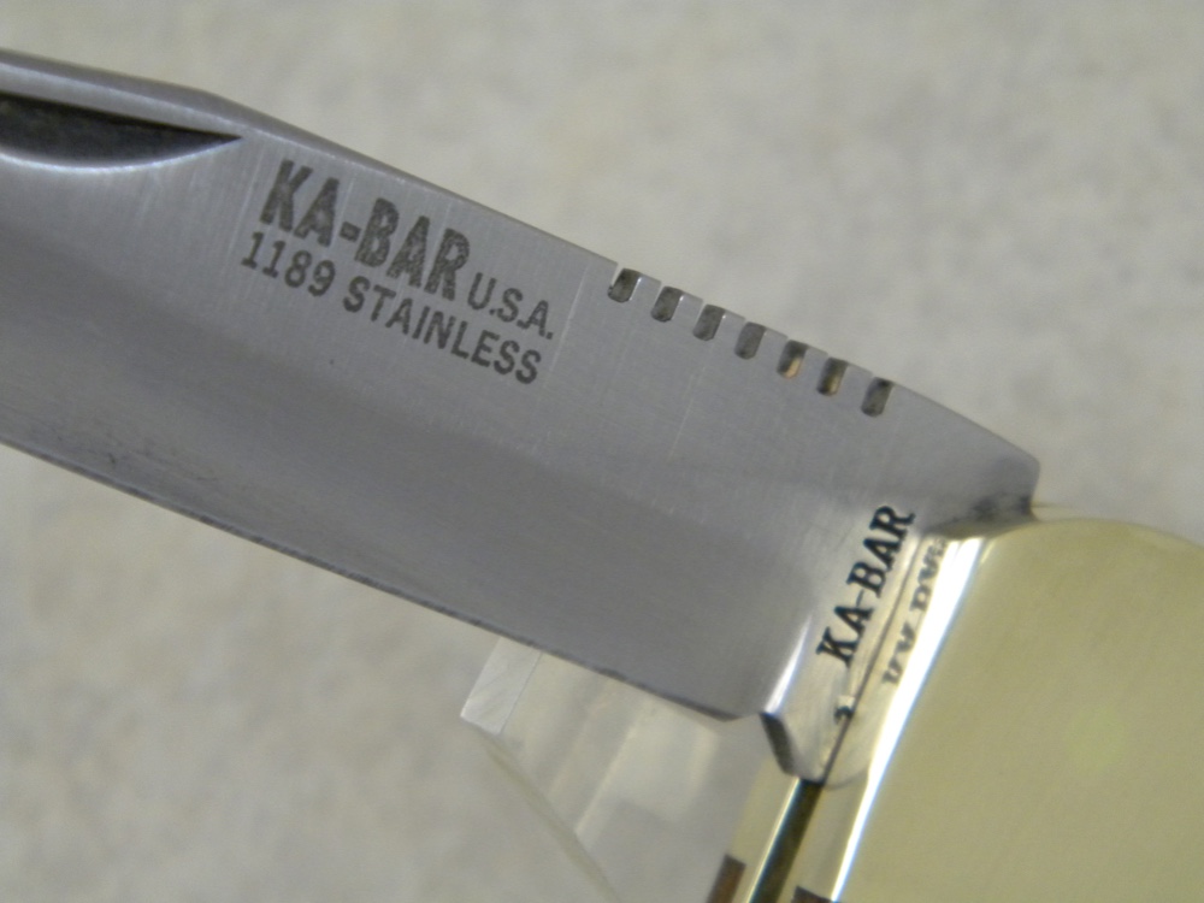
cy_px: 452
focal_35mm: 148
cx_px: 602
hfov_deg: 13.3
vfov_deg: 10.0
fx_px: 5148
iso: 400
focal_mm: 26.8
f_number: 5
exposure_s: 1/24.3
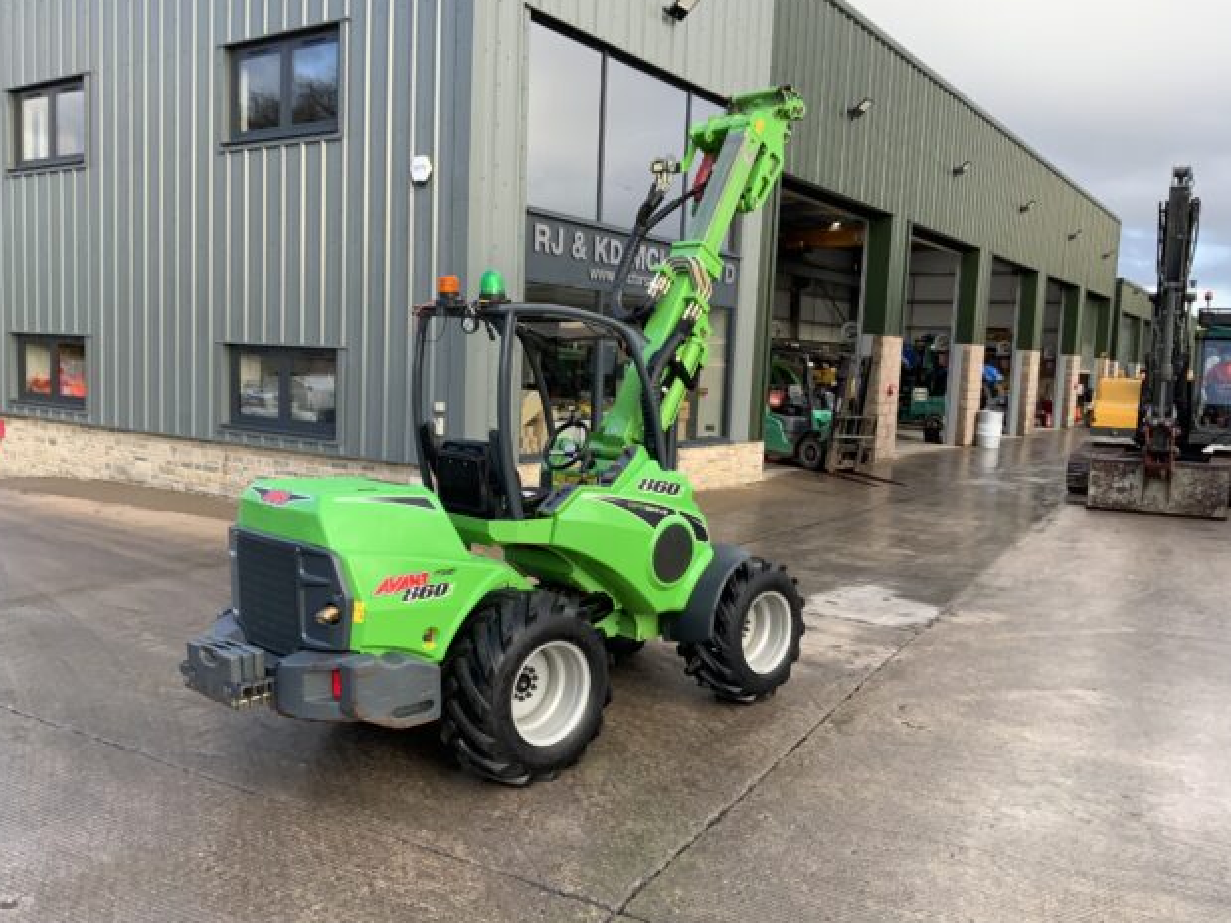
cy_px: 463
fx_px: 1067
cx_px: 613
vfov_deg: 46.8
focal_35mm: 30
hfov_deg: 60.0
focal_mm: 3
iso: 16
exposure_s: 1/140
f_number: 1.8
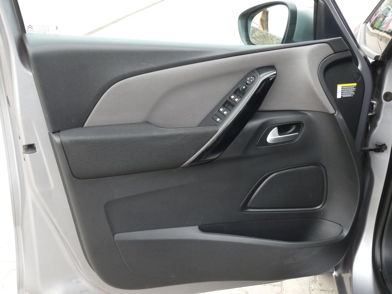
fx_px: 487
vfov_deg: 33.6
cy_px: 147
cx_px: 196
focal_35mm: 43
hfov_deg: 43.9
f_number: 5.6
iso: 320
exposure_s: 1/80
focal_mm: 7.8
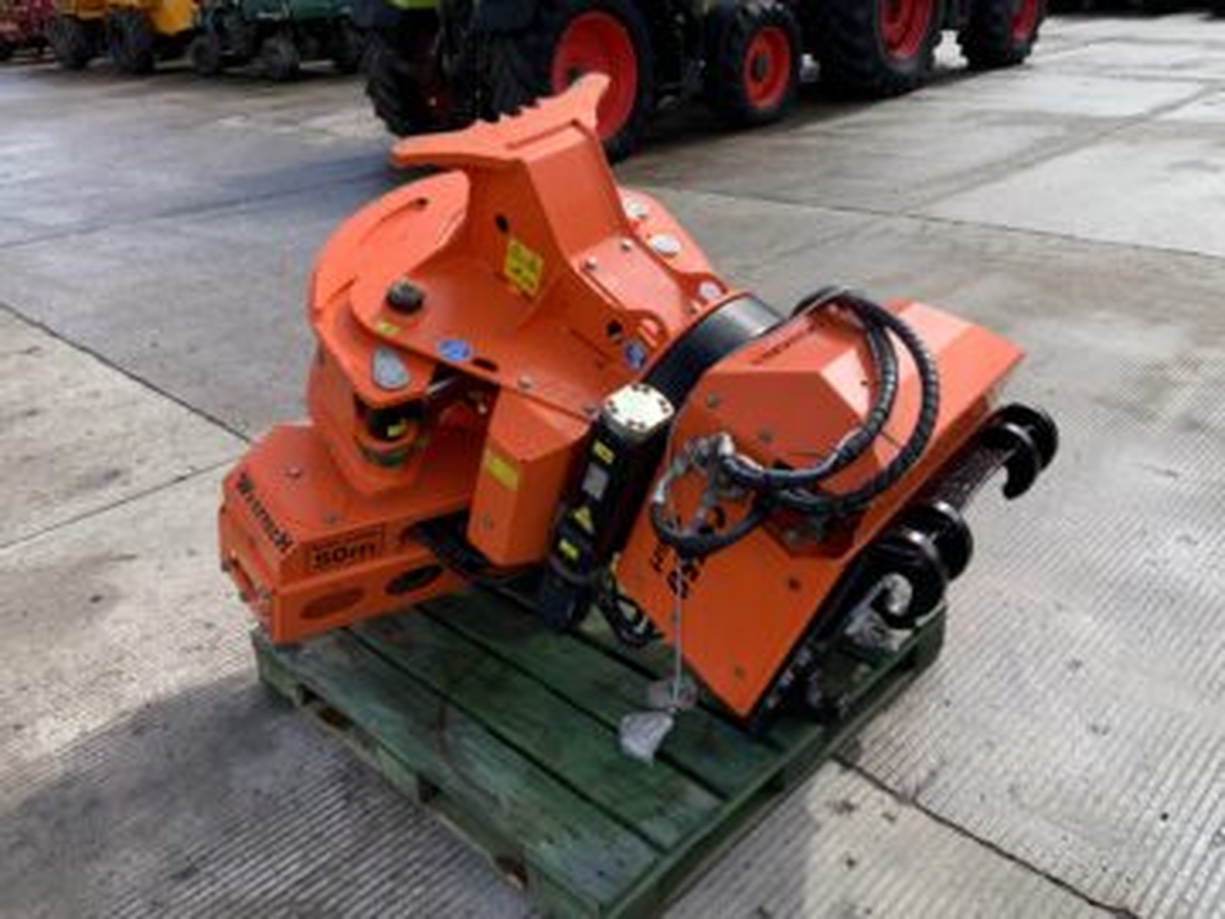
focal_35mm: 29
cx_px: 612
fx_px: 1026
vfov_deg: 48.2
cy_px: 460
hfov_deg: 61.7
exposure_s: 1/898
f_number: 1.8
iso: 16
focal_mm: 3
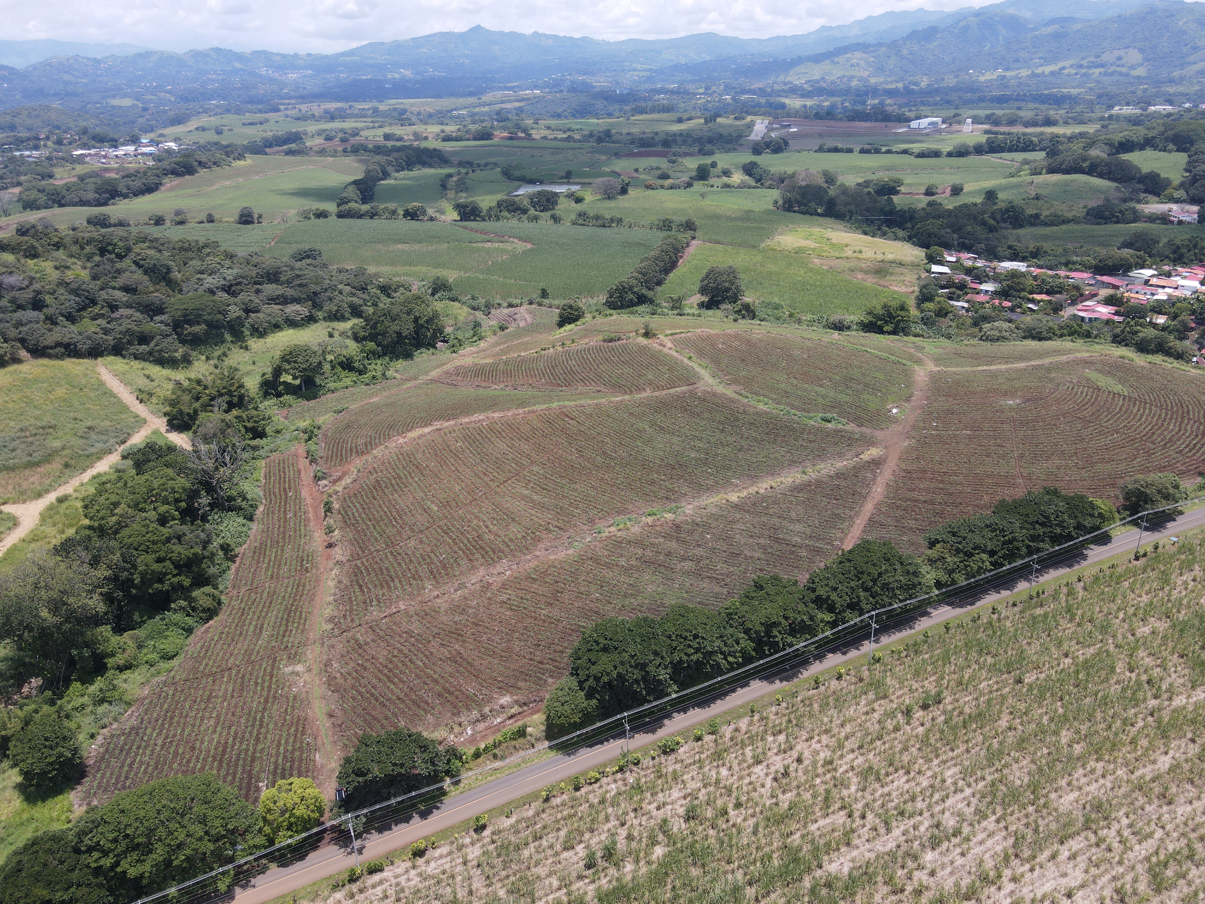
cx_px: 602
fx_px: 835
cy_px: 452
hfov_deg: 71.6
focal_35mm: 24
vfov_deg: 56.8
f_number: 2.8
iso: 110
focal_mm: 4.5
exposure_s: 1/500
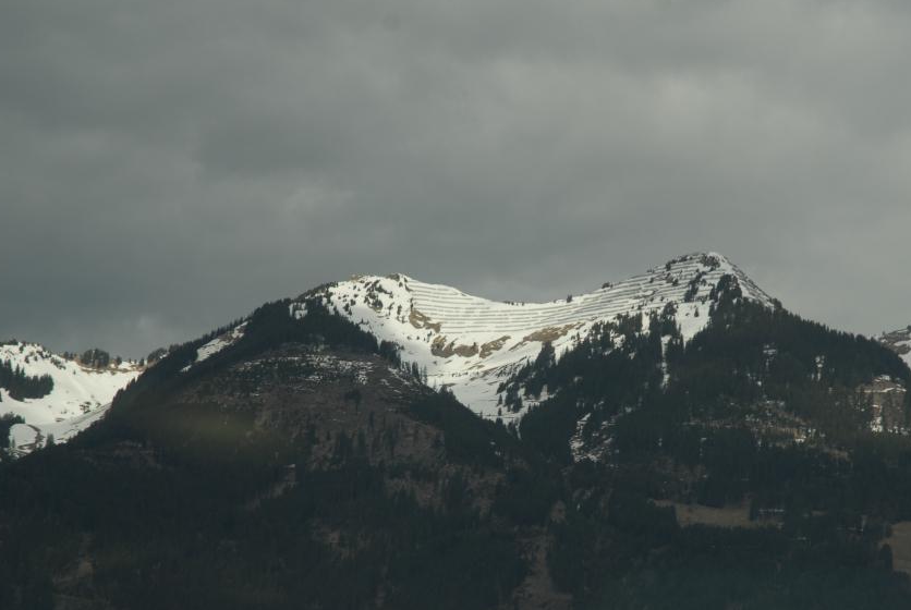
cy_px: 371
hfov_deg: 15.0
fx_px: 3446
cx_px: 546
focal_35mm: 136
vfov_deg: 10.1
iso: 100
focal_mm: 70
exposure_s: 1/160
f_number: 6.3
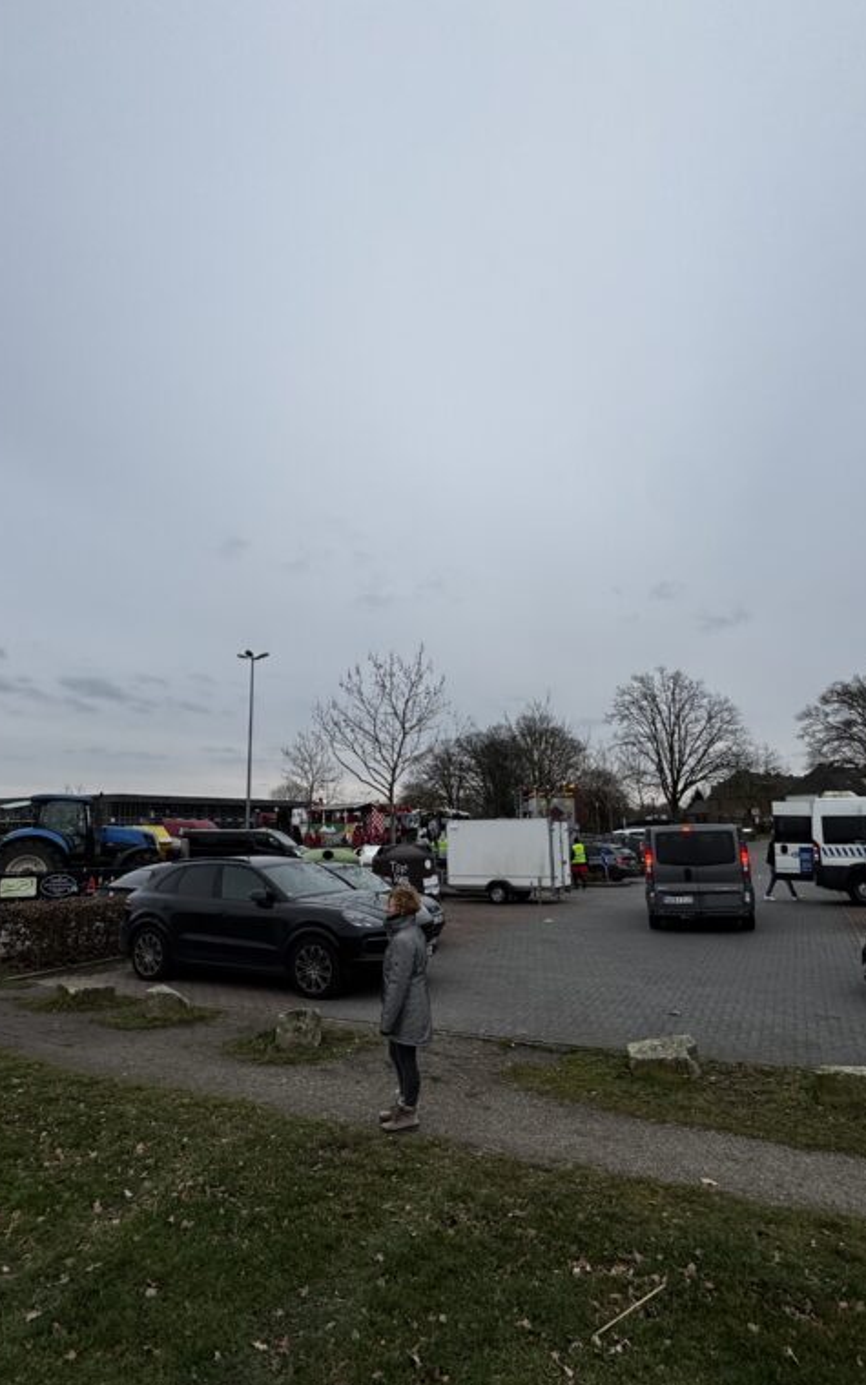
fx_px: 755
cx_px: 412
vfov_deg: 85.1
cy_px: 696
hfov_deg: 59.6
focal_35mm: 20
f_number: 2.2
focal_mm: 2.22
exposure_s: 1/459
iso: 40
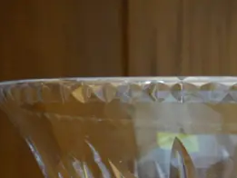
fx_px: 1075
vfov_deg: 8.9
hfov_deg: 12.4
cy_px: 347
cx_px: 262
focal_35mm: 157
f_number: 4.4
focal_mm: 20
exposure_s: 1/60
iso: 2000
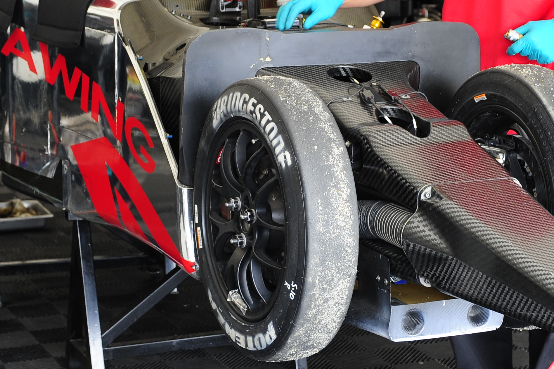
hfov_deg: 20.2
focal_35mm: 101
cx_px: 287
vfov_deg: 13.5
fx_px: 1553
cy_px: 121
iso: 320
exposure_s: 1/100
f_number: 5
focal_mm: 45
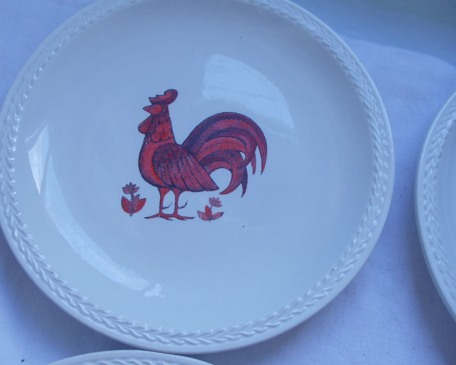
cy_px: 189
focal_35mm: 52
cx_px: 208
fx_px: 702
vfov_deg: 29.1
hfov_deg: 36.0
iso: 200
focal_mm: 6
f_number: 3.5
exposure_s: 1/30
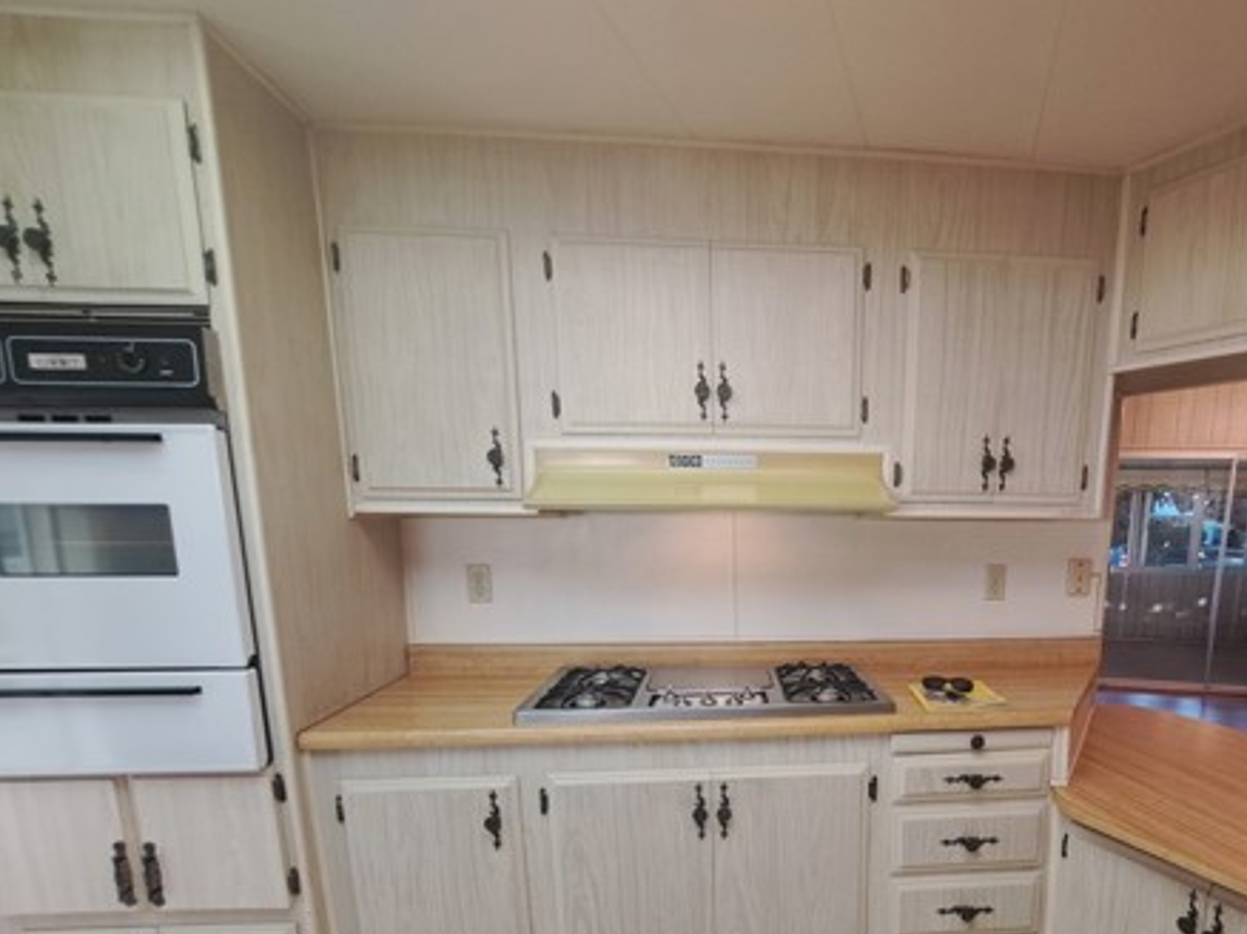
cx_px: 811
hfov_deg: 82.4
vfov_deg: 65.9
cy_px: 658
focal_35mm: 19
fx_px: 684
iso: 125
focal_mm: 1.74
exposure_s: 1/40
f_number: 2.2
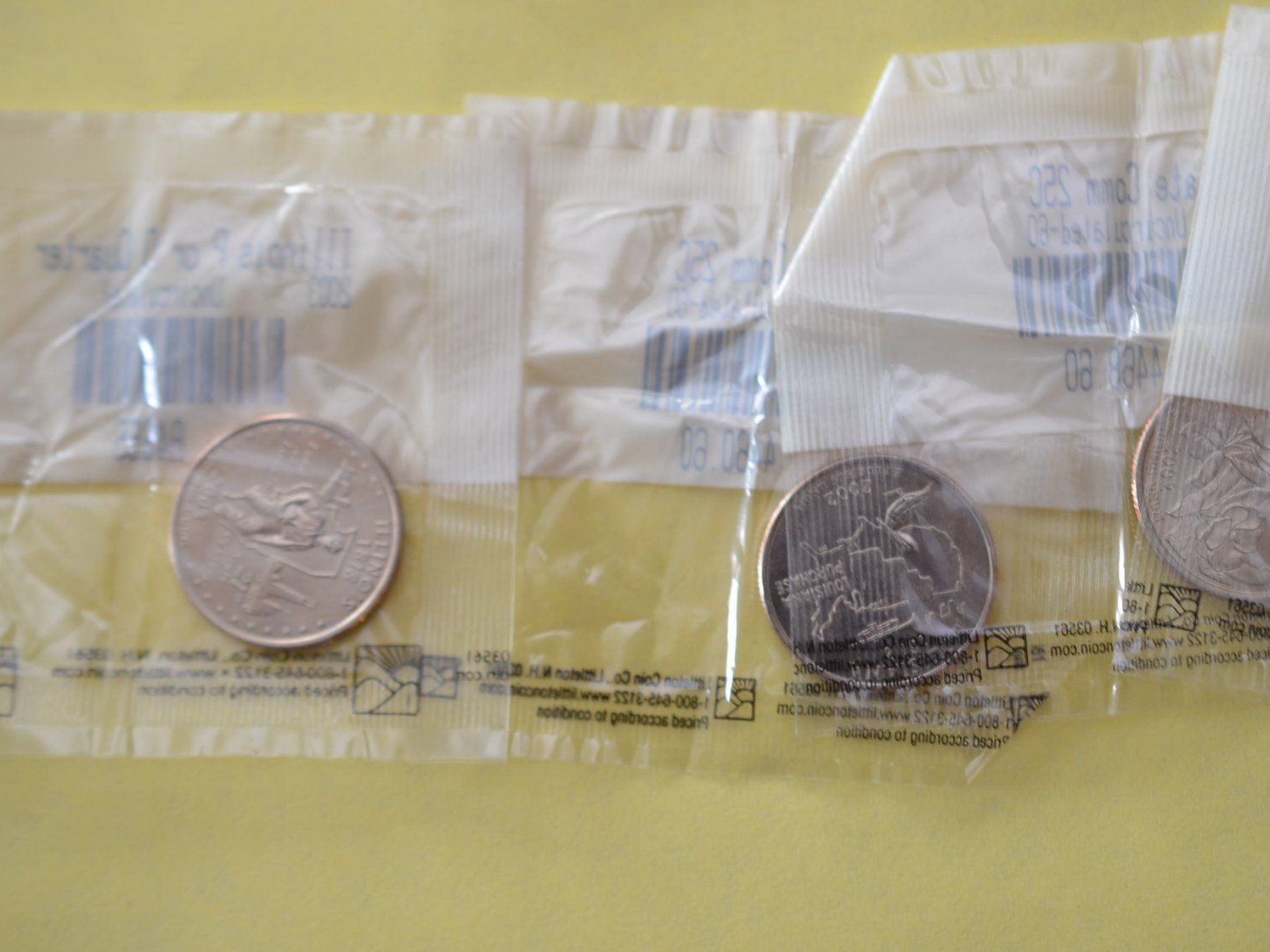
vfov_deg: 22.3
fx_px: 2421
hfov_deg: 29.4
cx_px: 656
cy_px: 481
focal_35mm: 66
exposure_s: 1/60
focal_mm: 40
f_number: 4
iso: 720
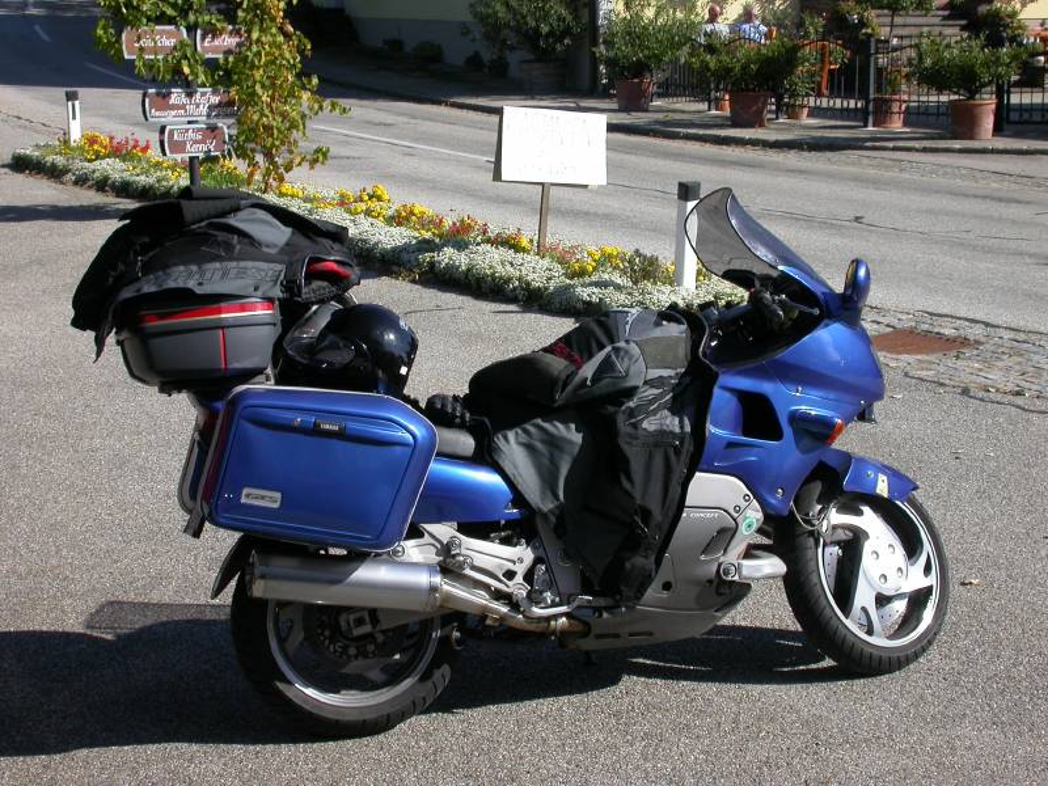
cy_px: 393
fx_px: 1998
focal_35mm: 66
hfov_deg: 29.4
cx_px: 524
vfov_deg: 22.3
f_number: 6.5
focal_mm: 13.8
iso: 100
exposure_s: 1/325
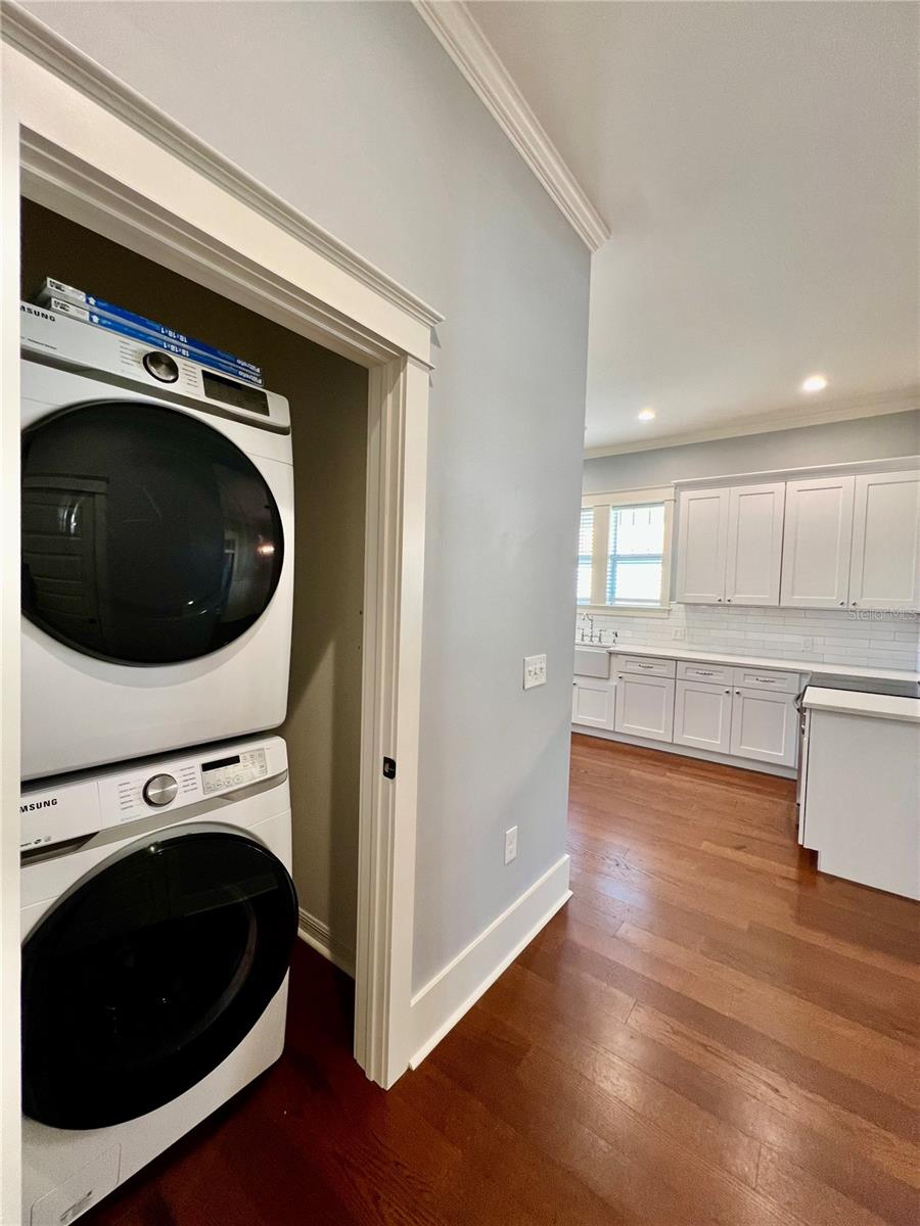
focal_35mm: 13
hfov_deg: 89.9
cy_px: 613
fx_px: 461
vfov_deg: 106.2
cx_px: 460
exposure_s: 1/62
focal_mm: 1.57
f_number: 1.8
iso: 160
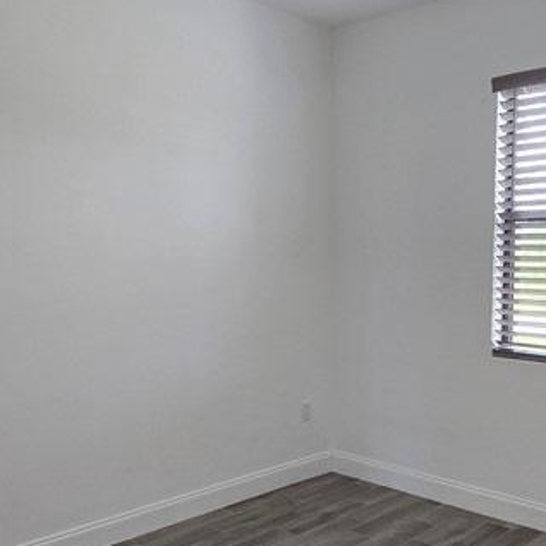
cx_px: 342
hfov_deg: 44.6
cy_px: 325
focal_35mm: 37
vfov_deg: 44.7
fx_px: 660
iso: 80
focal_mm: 2.2
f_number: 2.2
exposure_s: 1/60
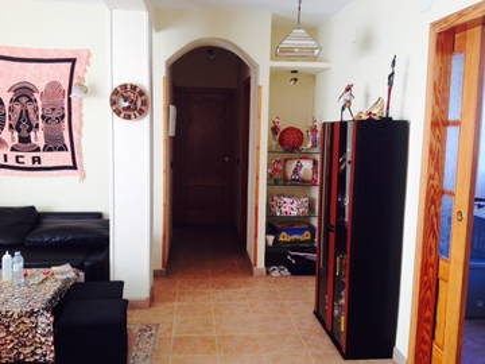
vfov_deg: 40.7
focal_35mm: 35
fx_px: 490
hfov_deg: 52.6
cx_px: 242
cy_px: 182
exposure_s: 1/40
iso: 64
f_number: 2.4
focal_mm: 4.28
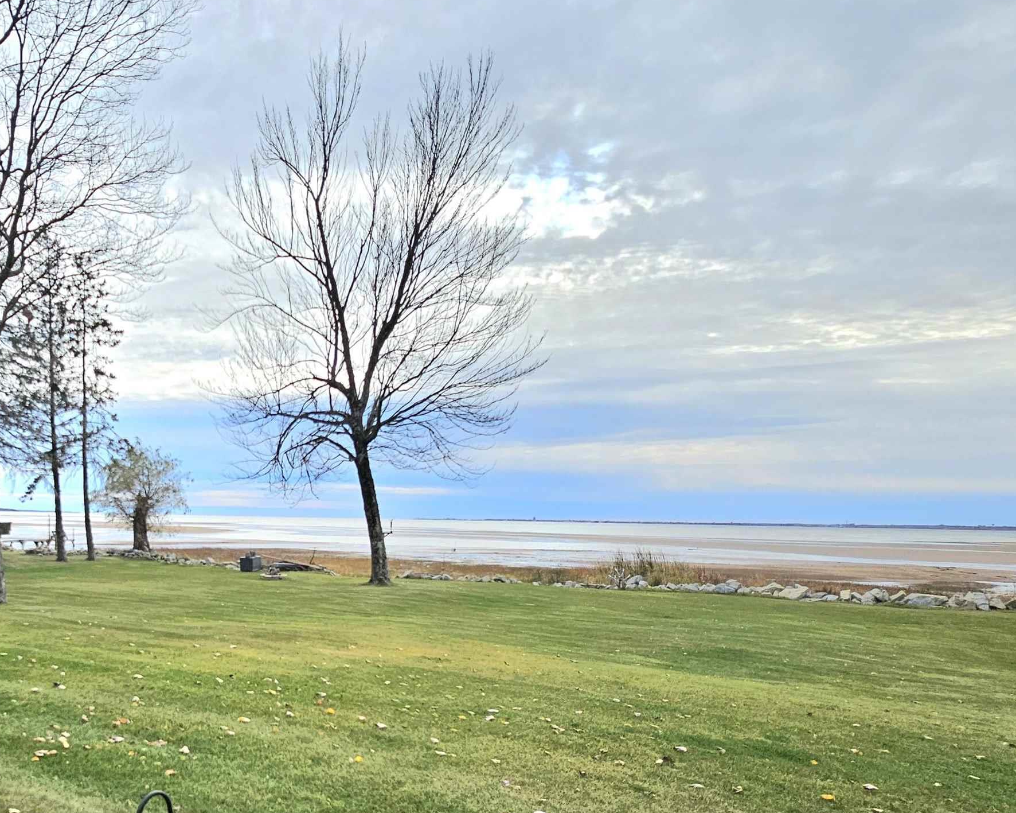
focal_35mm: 22
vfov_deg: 61.1
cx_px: 212
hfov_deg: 68.3
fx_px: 661
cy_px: 561
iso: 50
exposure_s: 1/2500
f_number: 2.2
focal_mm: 2.2
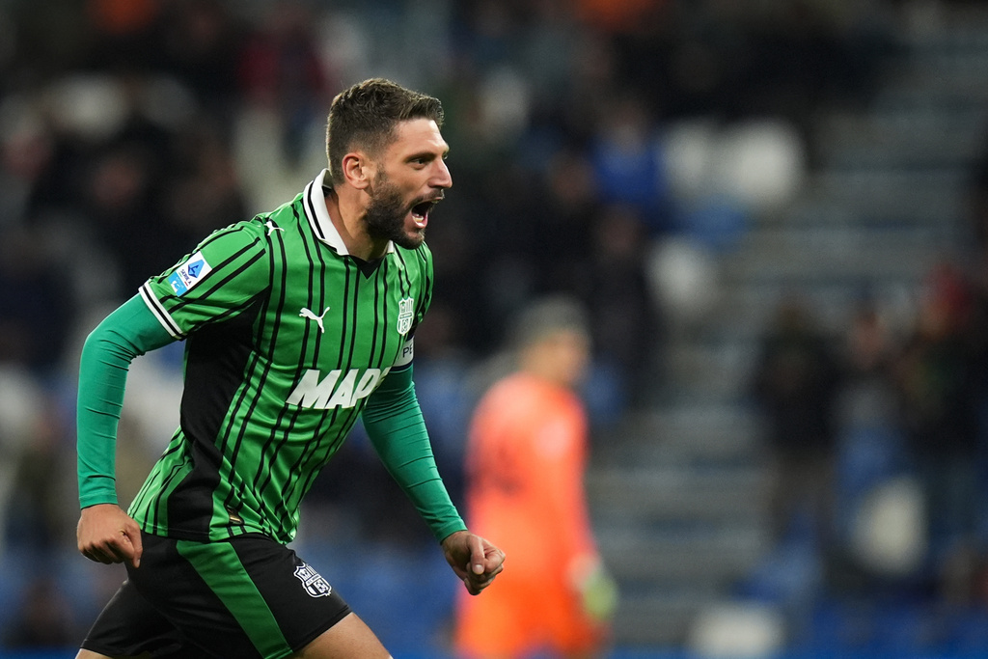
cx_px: 494
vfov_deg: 3.4
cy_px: 330
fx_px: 10979
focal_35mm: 400
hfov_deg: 5.2
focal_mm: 400
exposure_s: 1/1600
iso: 2000
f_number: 3.2
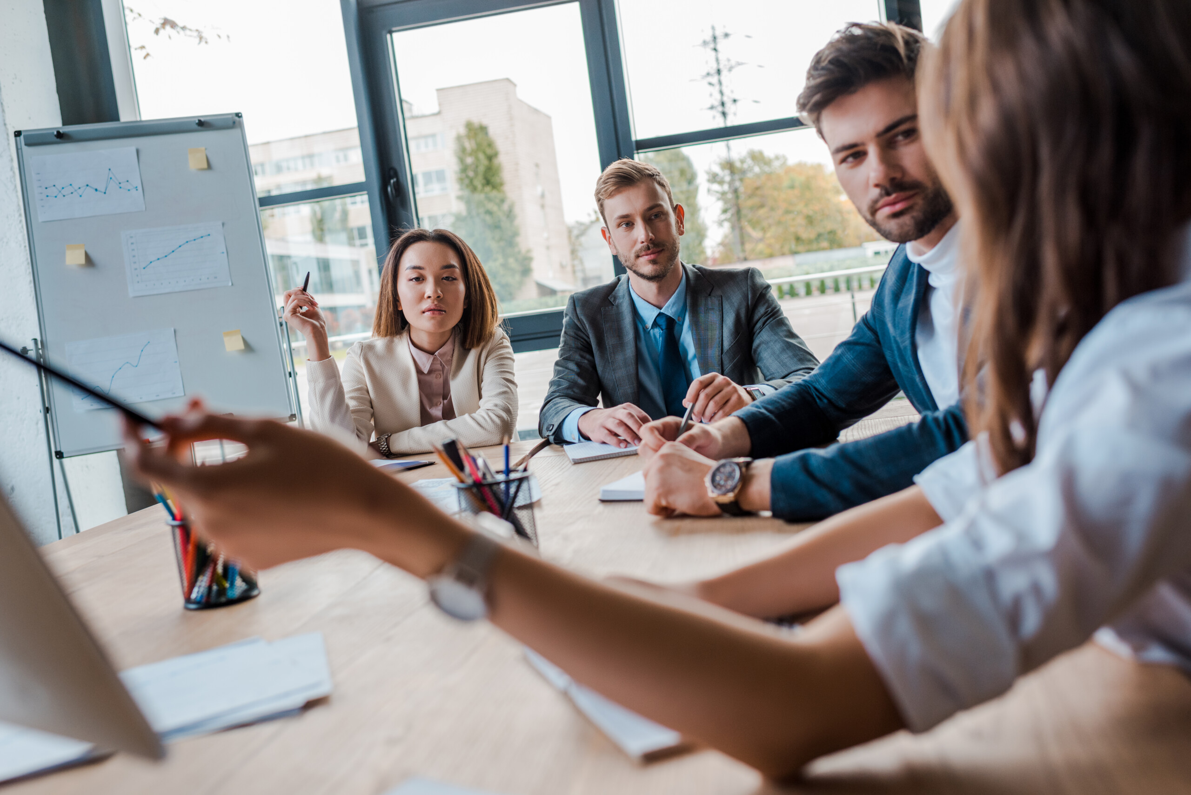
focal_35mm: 35
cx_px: 596
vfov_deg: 37.9
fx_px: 1158
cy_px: 398
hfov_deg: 54.4
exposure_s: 1/250
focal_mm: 35
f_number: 3.5
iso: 400
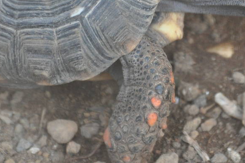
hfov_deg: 5.1
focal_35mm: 403
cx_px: 149
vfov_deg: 3.4
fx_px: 2740
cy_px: -16
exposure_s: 1/40
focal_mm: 98
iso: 800
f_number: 5.6
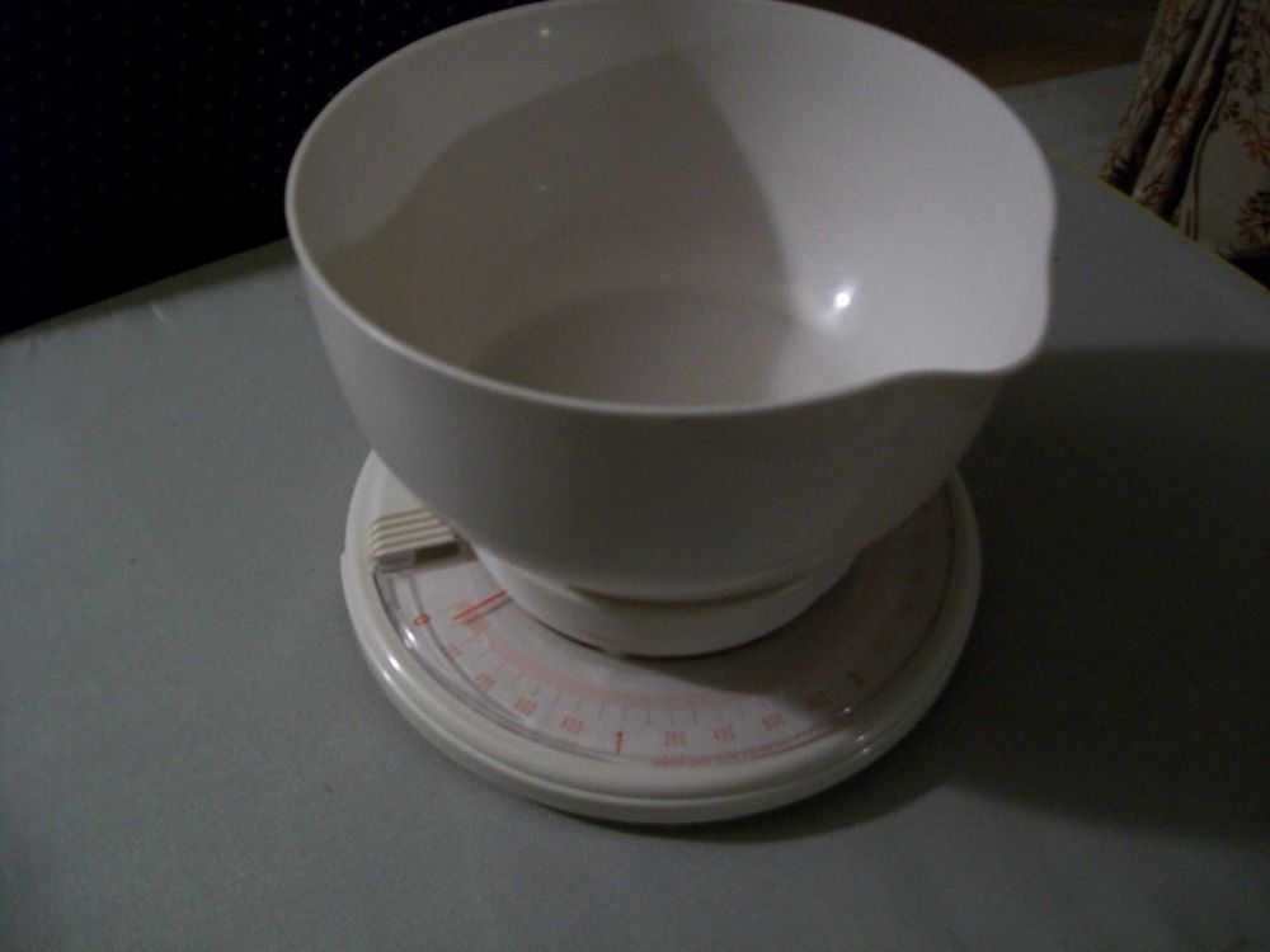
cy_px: 476
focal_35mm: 34
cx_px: 635
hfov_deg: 54.0
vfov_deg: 41.8
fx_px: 1247
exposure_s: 1/8
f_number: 2.7
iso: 200
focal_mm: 6.1
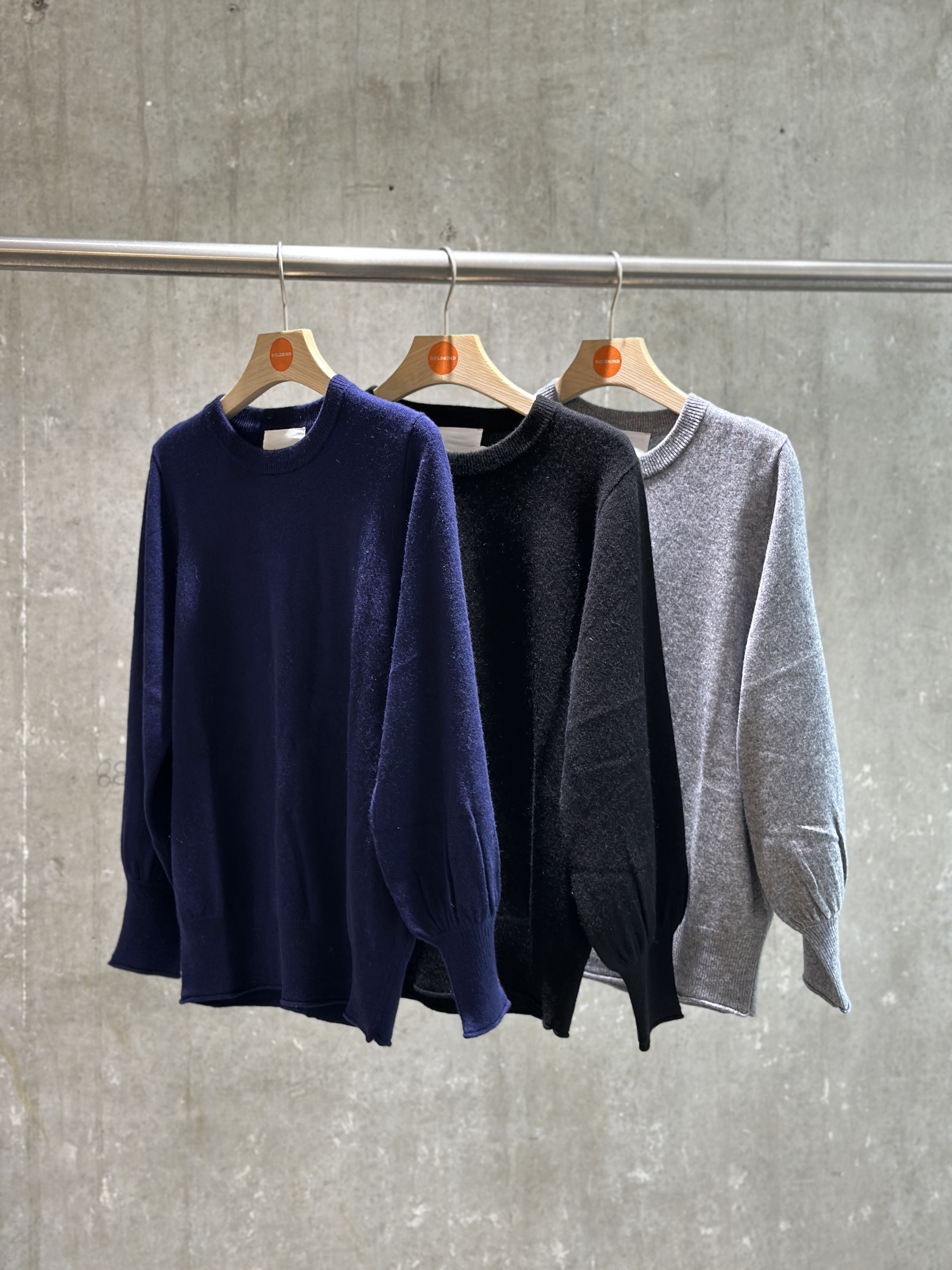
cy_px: 635
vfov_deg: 39.7
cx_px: 476
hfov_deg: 30.3
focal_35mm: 48
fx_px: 1760
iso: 125
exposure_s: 1/50
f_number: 1.78
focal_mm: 6.86
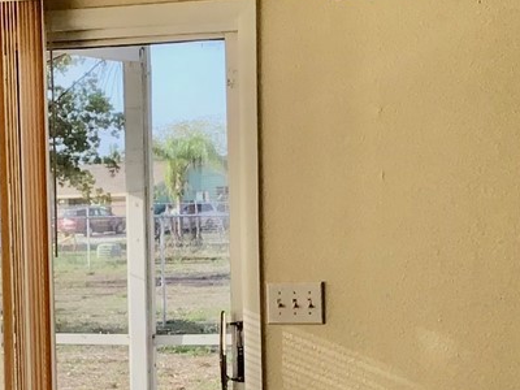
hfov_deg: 15.8
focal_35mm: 124
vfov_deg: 11.8
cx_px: 147
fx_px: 1863
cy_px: 436
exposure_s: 1/220
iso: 25
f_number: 2.4
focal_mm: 3.3
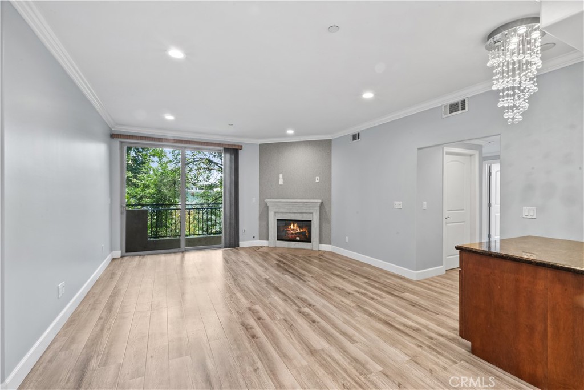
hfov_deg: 96.7
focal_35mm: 16
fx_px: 260
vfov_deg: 73.8
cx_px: 292
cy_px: 195
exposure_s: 3.2
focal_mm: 16
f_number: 20
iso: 250
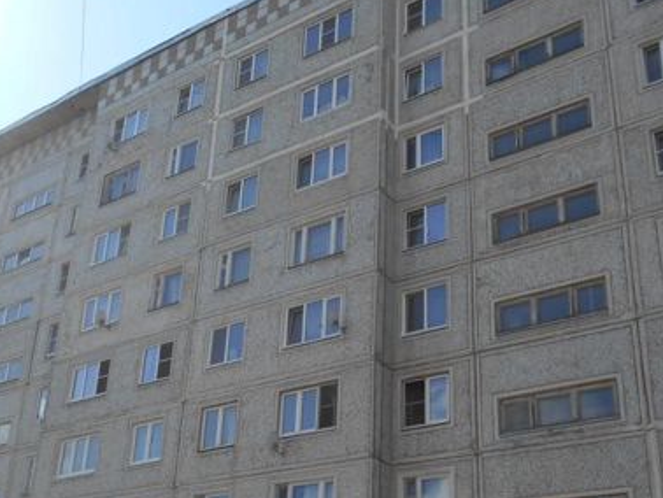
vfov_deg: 32.3
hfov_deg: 42.8
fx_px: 843
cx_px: 275
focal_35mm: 44
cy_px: 374
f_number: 3.2
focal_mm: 4.6
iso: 80
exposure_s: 1/1000
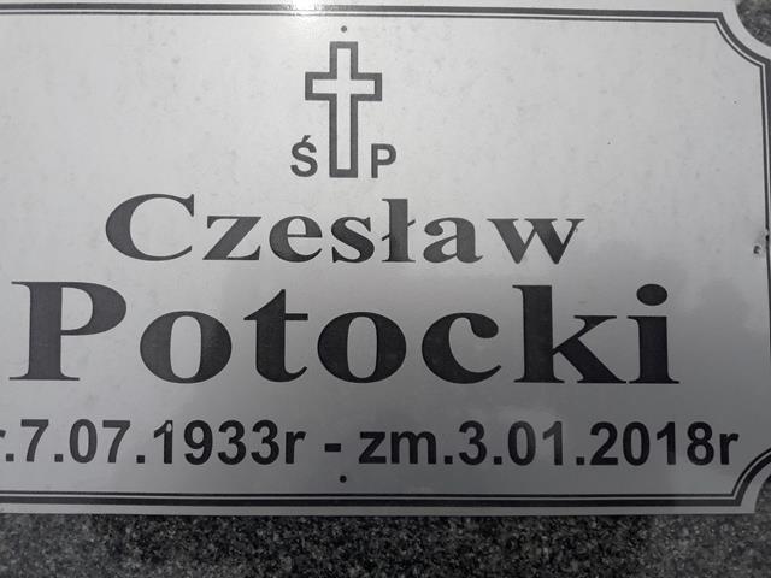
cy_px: 289
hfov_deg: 63.4
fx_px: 624
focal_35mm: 28
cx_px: 386
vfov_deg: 49.7
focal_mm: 3.7
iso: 40
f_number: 1.9
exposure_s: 1/1965
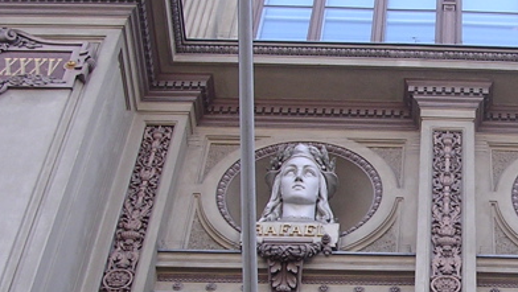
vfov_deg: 12.7
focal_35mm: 95
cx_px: 564
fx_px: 1306
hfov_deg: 21.3
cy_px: 265
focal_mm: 5.8
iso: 100
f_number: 2.8
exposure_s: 1/178
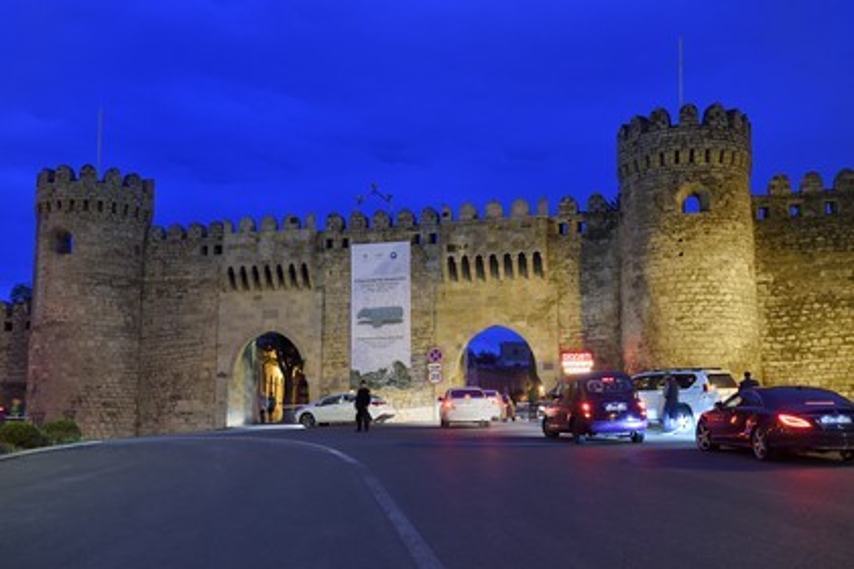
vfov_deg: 33.4
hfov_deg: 48.5
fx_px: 949
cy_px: 284
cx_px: 427
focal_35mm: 40
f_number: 5
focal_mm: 40
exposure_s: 1/10
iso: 1600
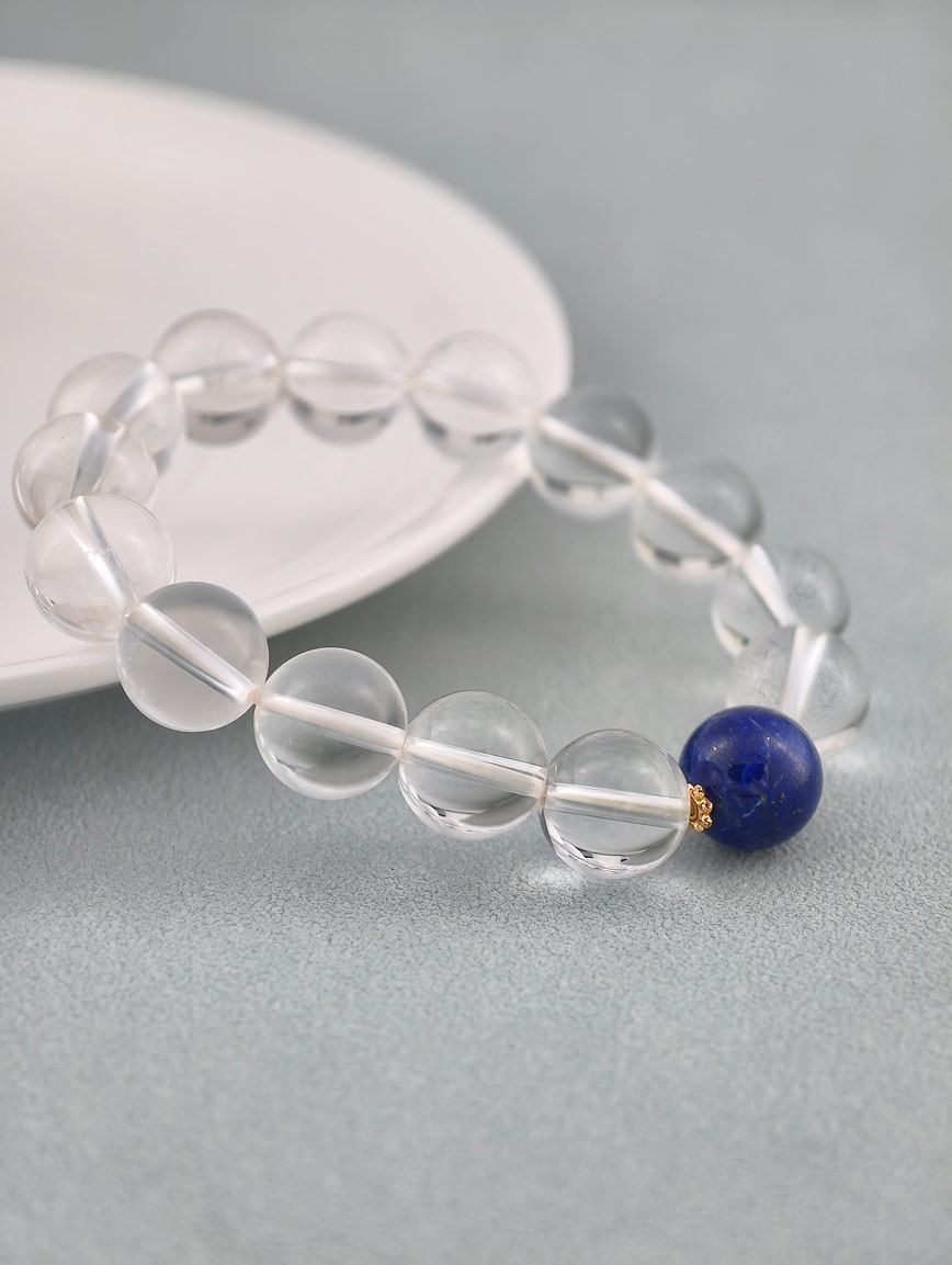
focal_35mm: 85
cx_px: 476
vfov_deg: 23.0
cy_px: 632
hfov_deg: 17.4
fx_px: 3109
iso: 125
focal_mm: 22.48
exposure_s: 1/160
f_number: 2.67
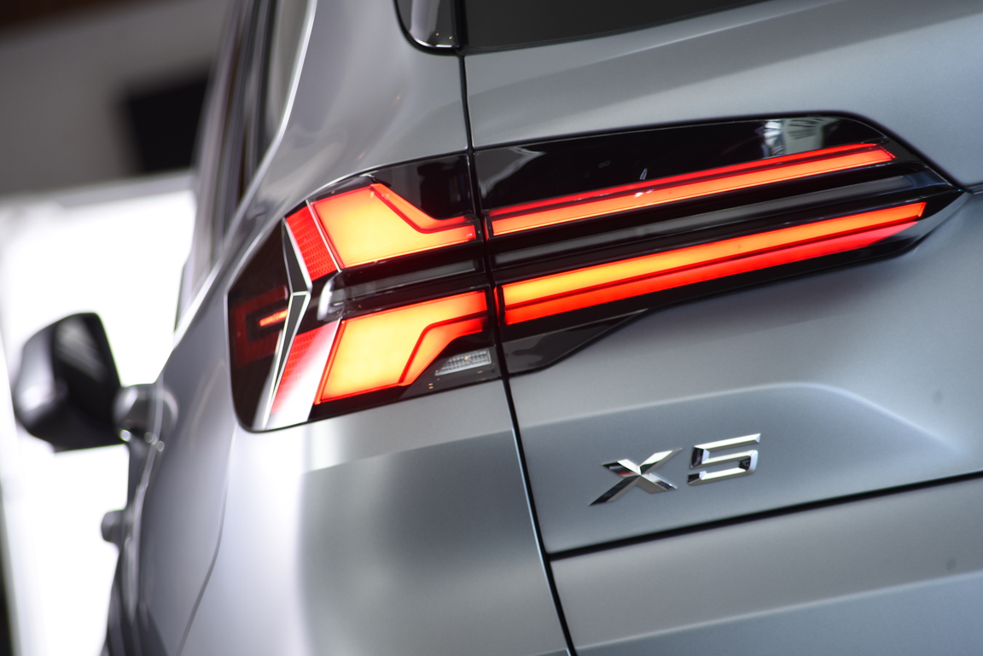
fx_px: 6829
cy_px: 323
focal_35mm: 250
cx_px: 483
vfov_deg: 5.5
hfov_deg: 8.2
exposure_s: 1/50
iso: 400
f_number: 5.6
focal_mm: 240
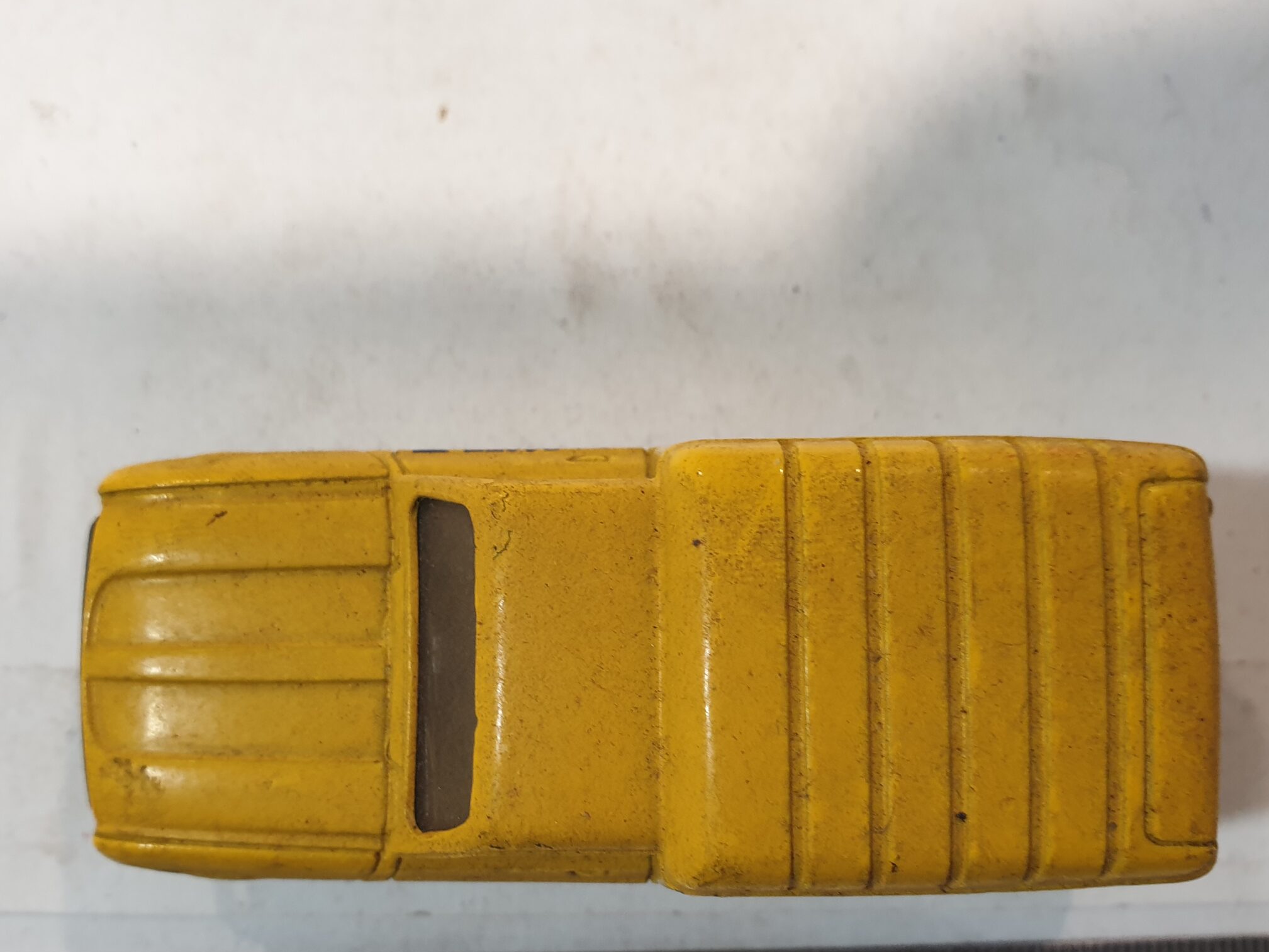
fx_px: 1210
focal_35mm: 33
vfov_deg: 42.8
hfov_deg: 55.3
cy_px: 563
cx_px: 624
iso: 160
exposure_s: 1/50
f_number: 2.4
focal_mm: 4.3
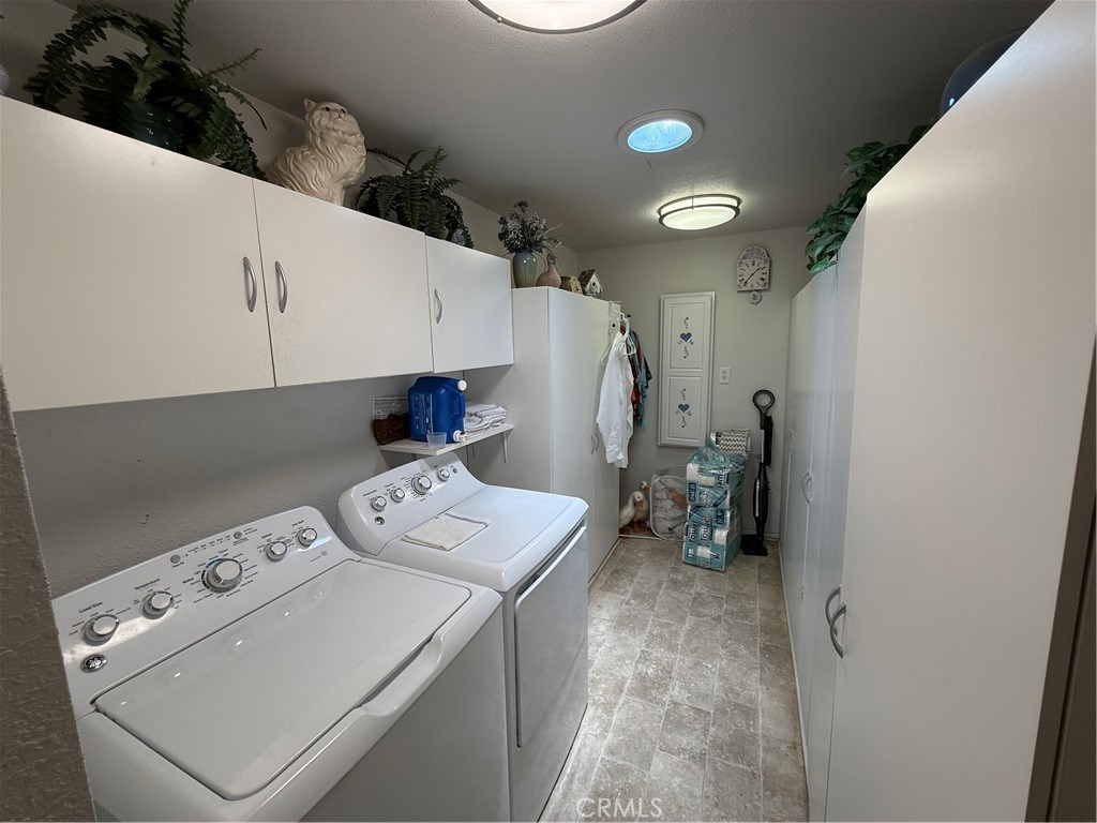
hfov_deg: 102.1
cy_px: 412
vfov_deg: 85.7
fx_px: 444
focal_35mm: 14
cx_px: 548
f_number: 2.2
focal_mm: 2.22
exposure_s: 1/60
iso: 64
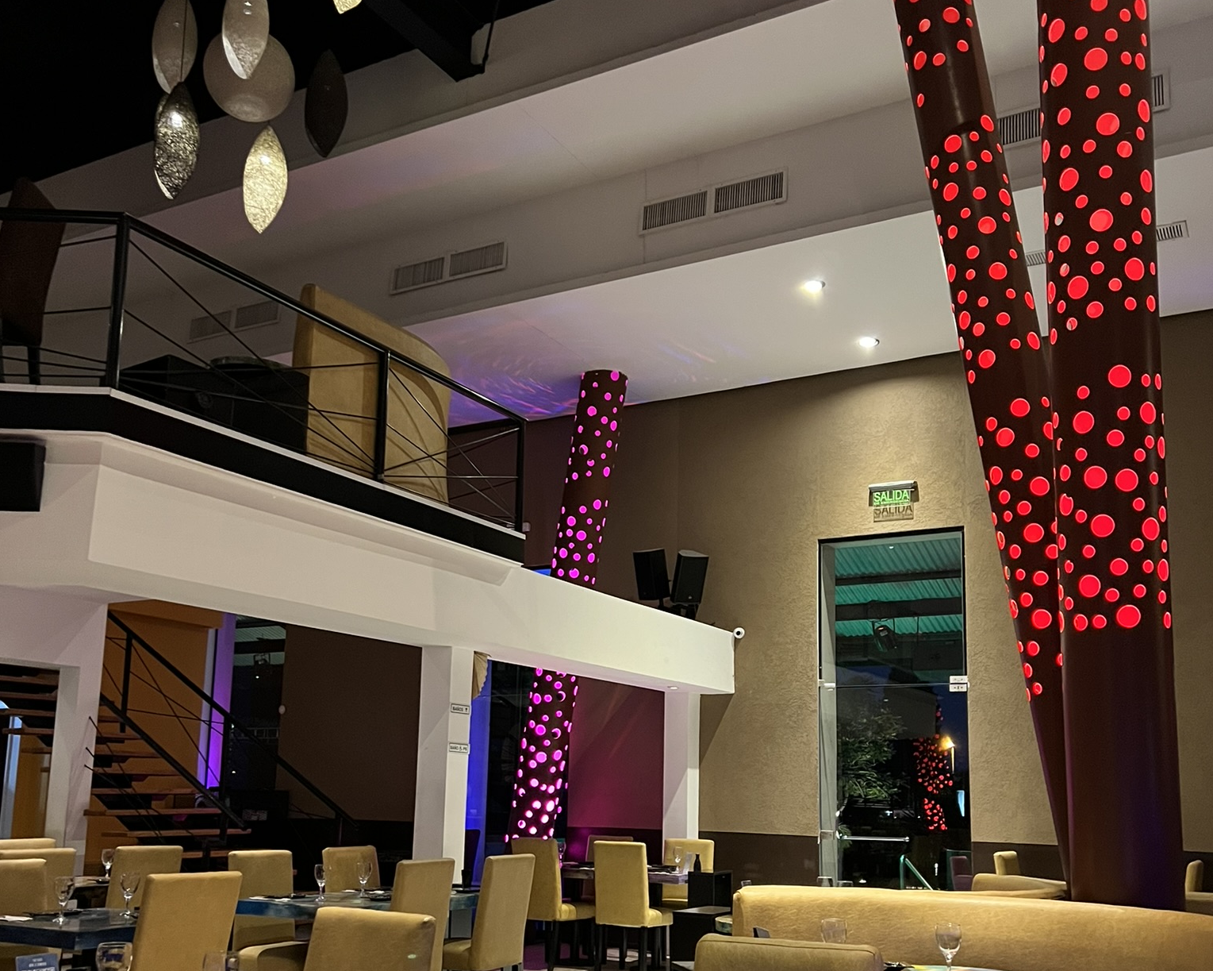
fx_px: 1221
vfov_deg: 43.0
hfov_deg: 52.8
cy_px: 618
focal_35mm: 34
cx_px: 606
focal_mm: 5.7
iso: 500
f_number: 1.5
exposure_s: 1/33
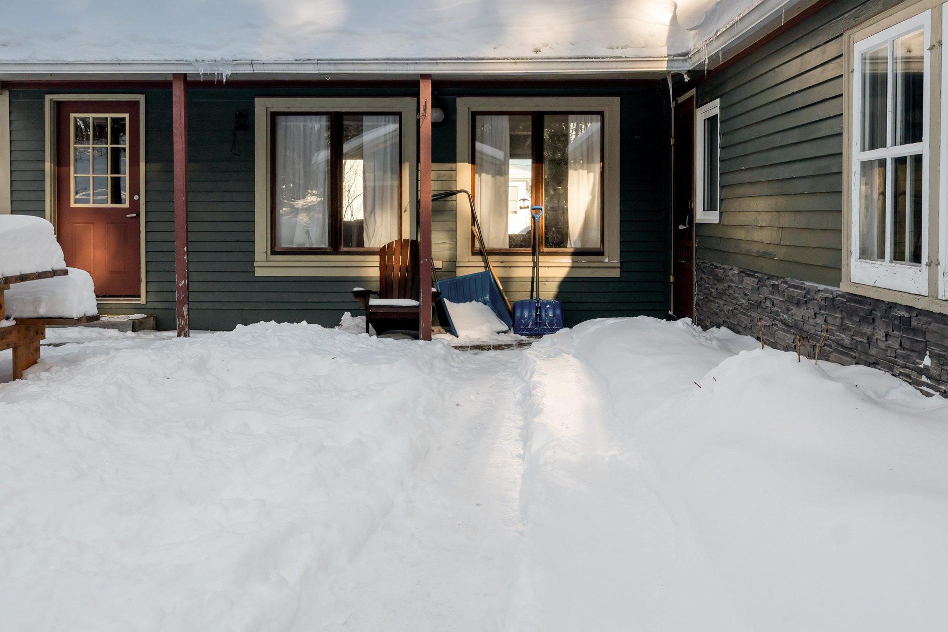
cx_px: 467
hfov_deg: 60.3
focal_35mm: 31
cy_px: 222
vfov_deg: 41.9
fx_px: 816
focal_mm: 19
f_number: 5.6
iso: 250
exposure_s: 1/1000
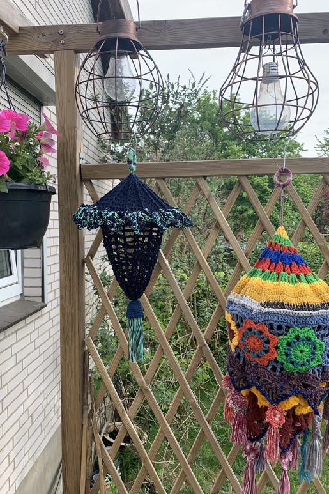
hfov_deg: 46.3
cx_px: 142
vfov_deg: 65.5
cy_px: 240
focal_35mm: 28
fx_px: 384
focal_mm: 4.25
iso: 25
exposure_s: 1/382
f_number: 1.8
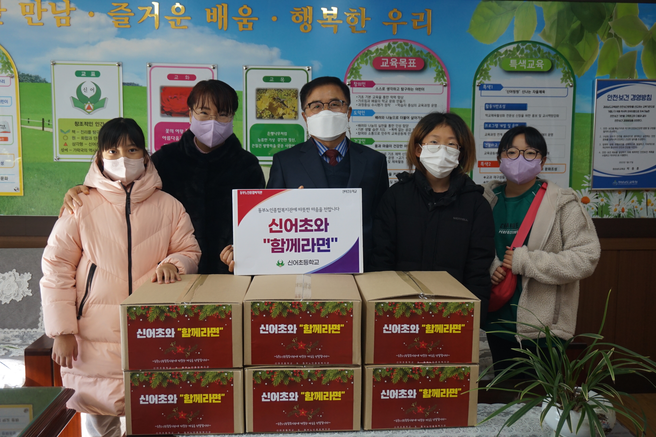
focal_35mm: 34
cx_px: 328
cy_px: 218
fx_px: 628
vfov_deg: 38.3
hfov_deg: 55.1
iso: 400
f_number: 4
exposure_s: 1/160
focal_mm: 23
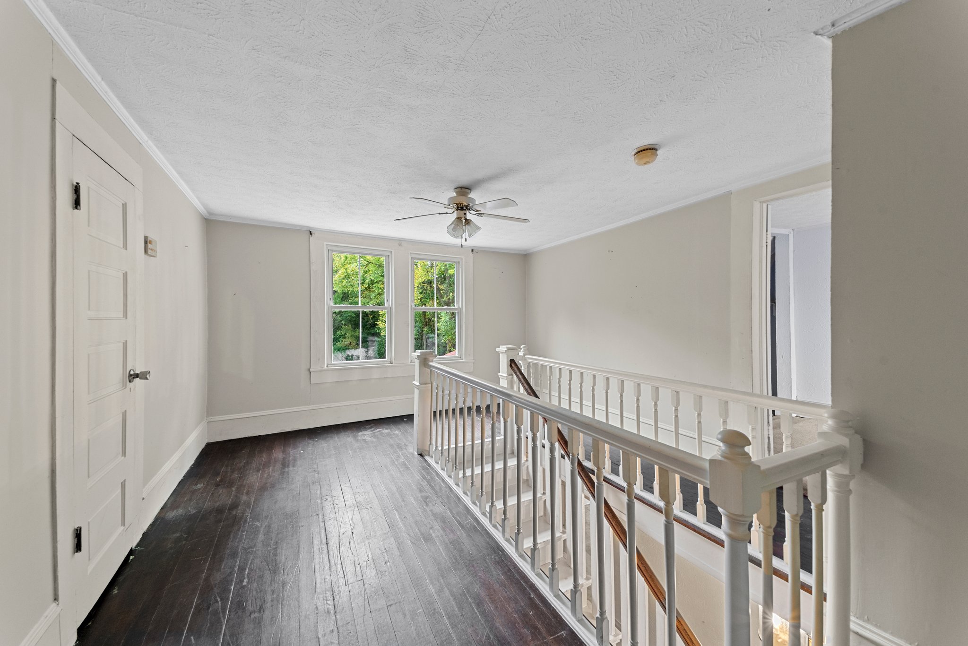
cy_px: 323
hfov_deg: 104.2
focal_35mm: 14
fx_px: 377
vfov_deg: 81.3
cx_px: 484
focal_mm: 14
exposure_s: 1/1.67
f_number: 8
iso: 800
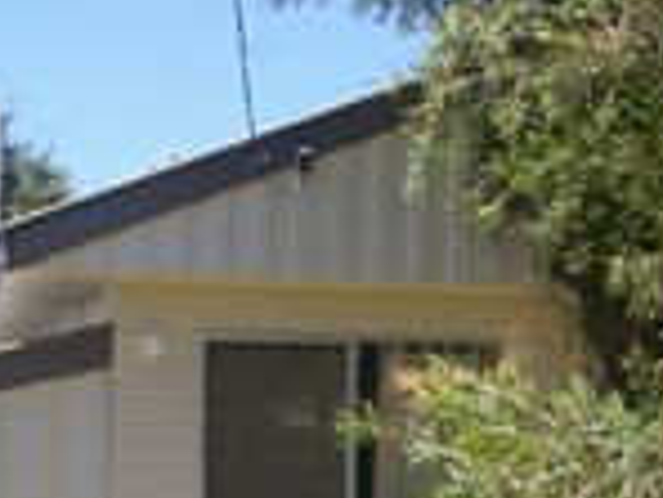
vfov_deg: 12.3
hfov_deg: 16.5
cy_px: 482
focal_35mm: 119
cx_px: 457
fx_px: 2279
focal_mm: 26
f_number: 8
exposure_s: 1/250
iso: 200
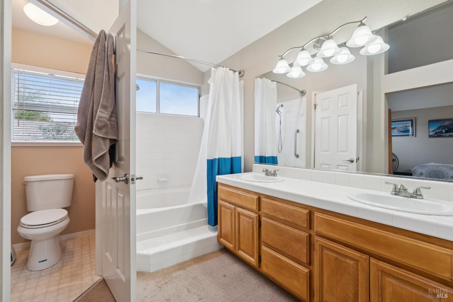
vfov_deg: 73.7
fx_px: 201
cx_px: 226
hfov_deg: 96.7
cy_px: 151
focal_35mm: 16
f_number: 11
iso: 320
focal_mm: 16
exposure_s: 1/10
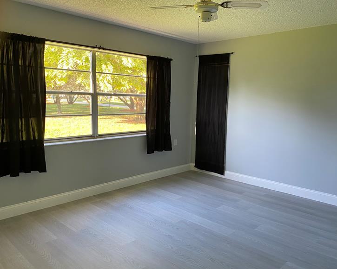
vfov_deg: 51.5
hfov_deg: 62.2
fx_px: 279
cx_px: 171
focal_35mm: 28
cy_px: 138
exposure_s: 1/89
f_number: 1.8
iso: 125
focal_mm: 4.25
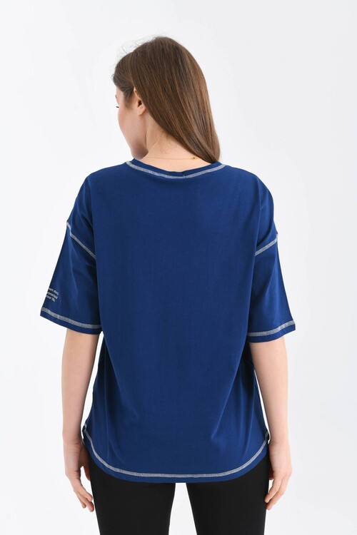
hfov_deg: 24.6
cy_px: 268
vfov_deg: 36.2
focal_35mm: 55
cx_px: 178
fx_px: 818
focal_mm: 55
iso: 160
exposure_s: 1/125
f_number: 6.3
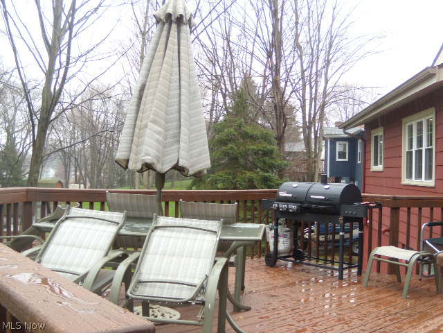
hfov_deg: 51.4
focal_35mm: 36
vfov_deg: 39.7
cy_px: 166
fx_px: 461
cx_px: 222
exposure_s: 1/60
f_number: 3.6
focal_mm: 6.4
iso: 100
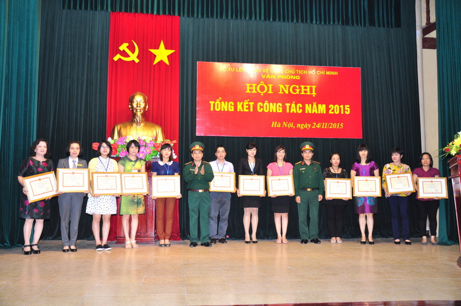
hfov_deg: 57.3
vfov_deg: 39.9
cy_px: 153
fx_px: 422
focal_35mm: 33
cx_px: 230
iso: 640
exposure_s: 1/60
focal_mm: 22
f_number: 5.6
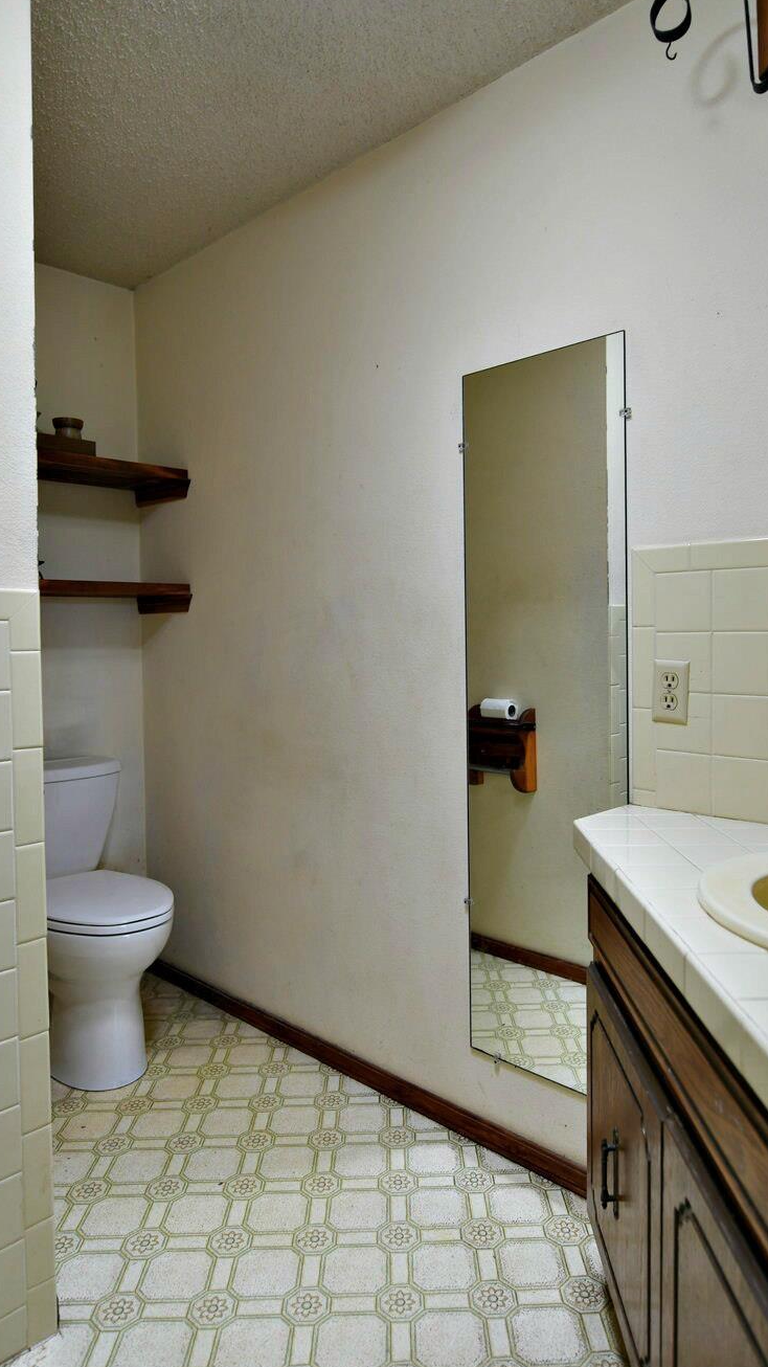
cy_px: 657
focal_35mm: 23
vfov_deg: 78.7
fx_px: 833
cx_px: 423
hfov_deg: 49.4
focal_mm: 14
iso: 160
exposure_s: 1/13
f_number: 2.8
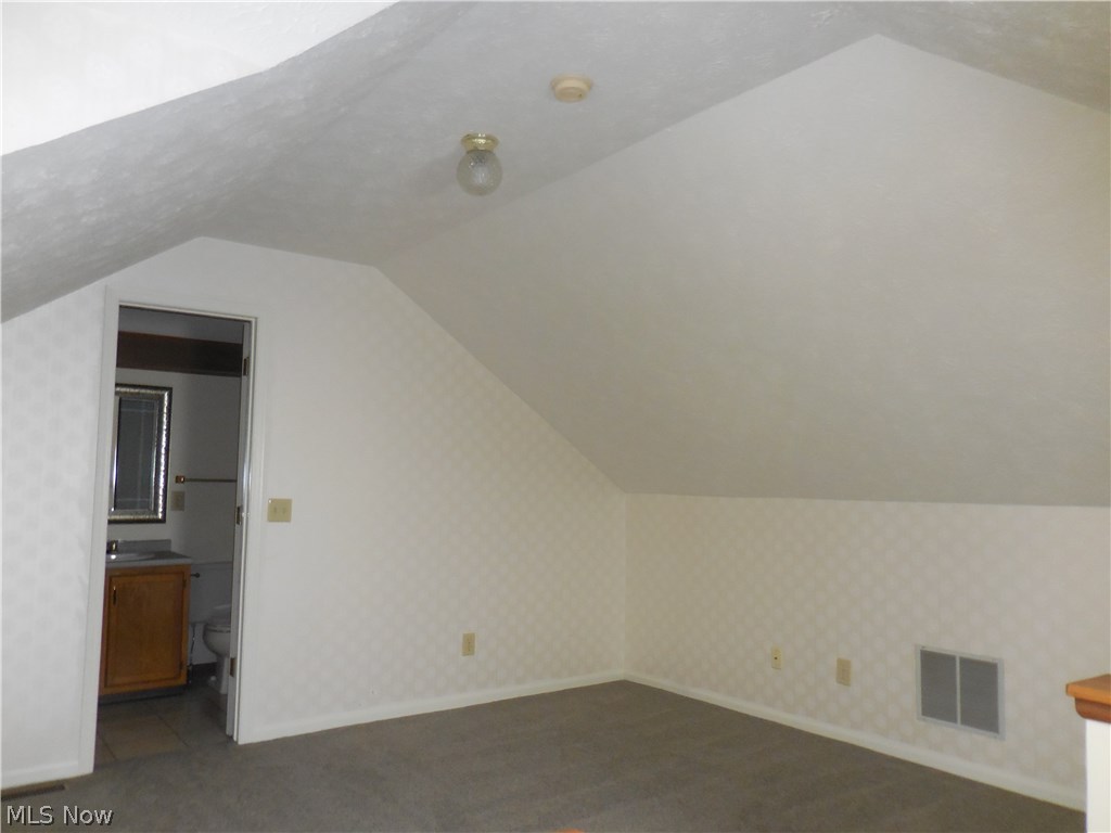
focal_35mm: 25
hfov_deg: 69.4
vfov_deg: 54.9
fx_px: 802
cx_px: 556
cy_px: 416
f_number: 3.3
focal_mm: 4.5
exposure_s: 1/25
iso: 320
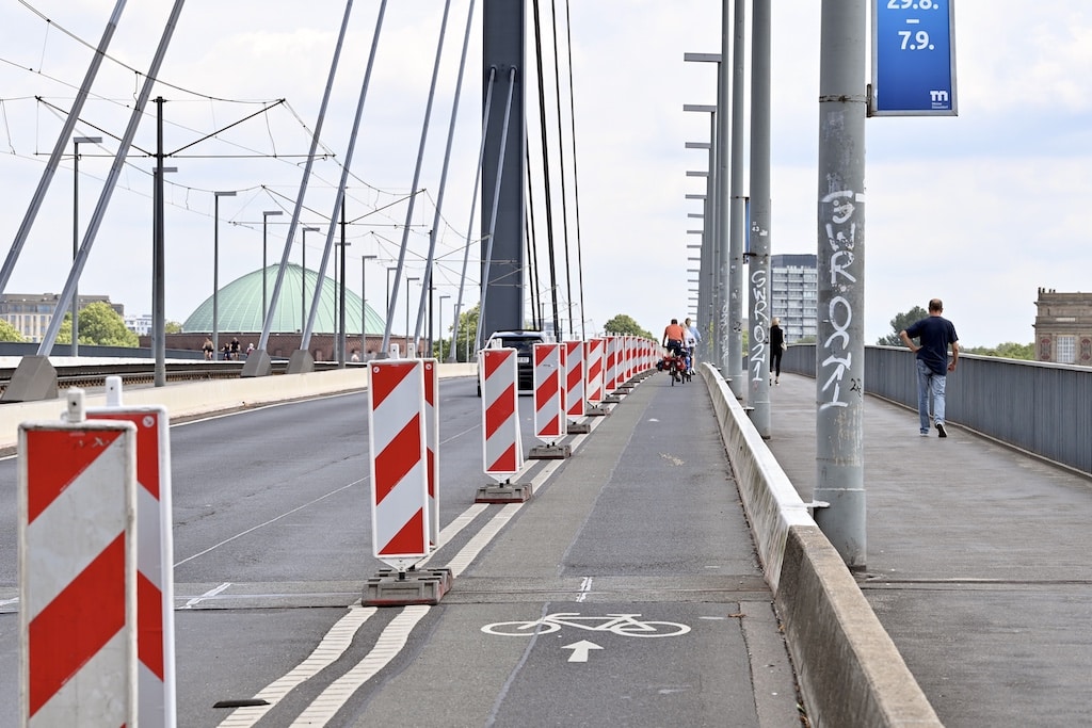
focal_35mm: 120
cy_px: 364
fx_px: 3640
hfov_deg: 17.1
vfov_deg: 11.4
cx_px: 546
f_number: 10
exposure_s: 1/100
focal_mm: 120
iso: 100
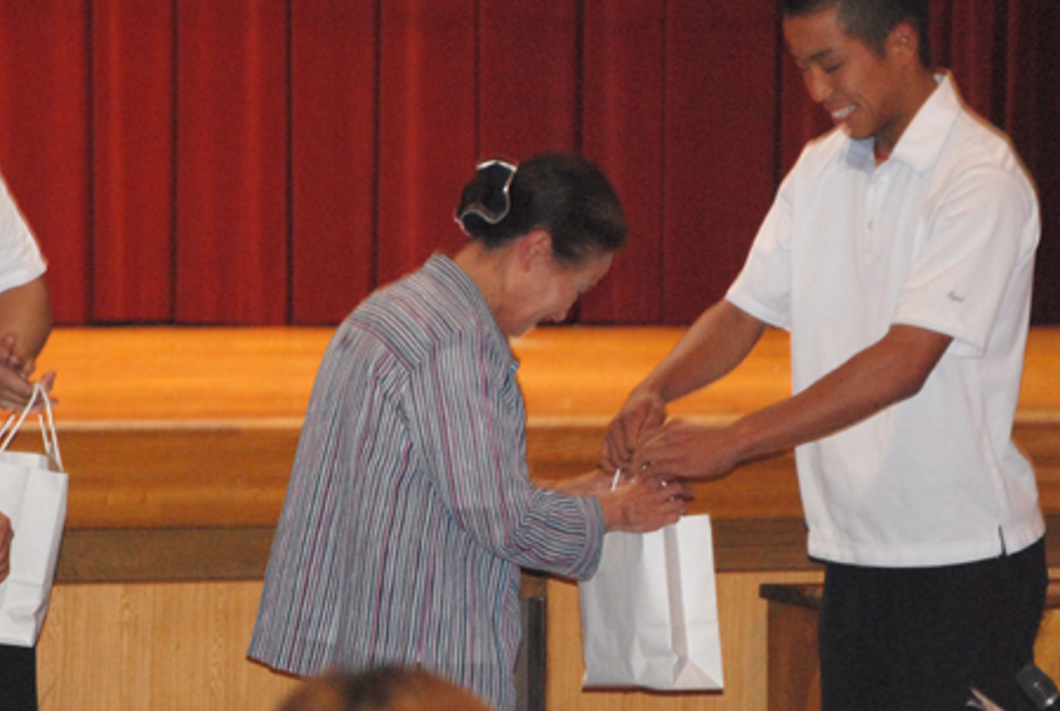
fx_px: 7081
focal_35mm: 240
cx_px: 655
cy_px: 332
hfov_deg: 8.6
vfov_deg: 5.8
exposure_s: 1/60
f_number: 6
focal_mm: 120
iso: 1600
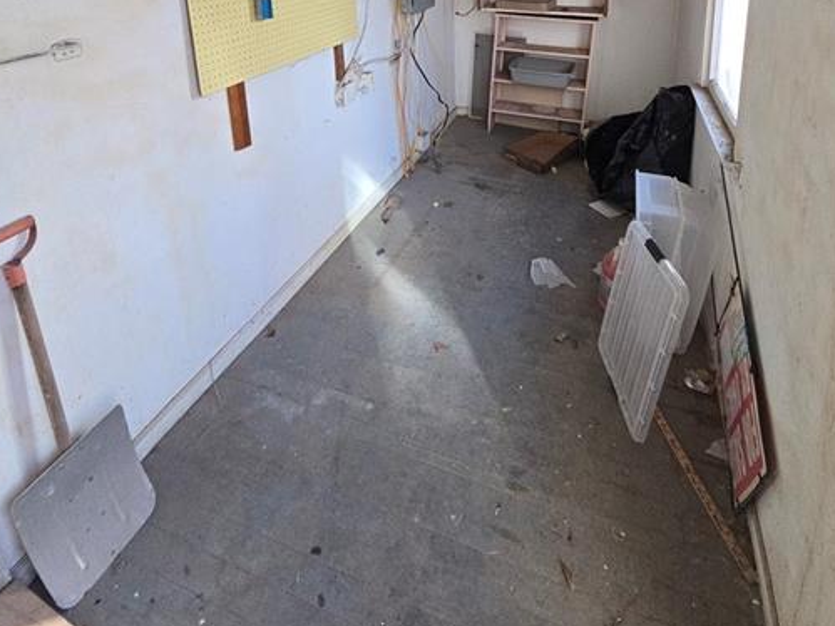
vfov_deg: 55.8
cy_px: 47
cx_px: 428
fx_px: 482
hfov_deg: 81.7
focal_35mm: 20
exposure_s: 1/100
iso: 100
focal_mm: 2.2
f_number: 2.2
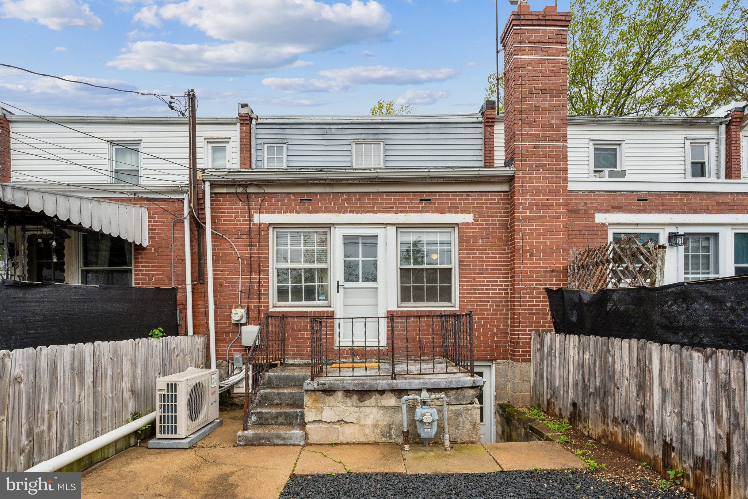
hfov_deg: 95.0
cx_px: 374
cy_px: 250
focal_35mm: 16
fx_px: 343
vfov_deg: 72.0
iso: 640
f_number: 11
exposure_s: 1/500
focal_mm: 16.5
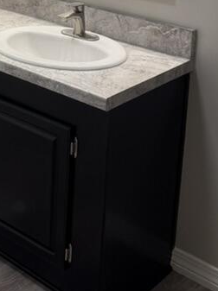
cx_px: -33
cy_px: -22
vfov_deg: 25.0
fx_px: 614
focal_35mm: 73
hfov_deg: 19.2
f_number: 1.78
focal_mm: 6.76
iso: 80
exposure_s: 1/120
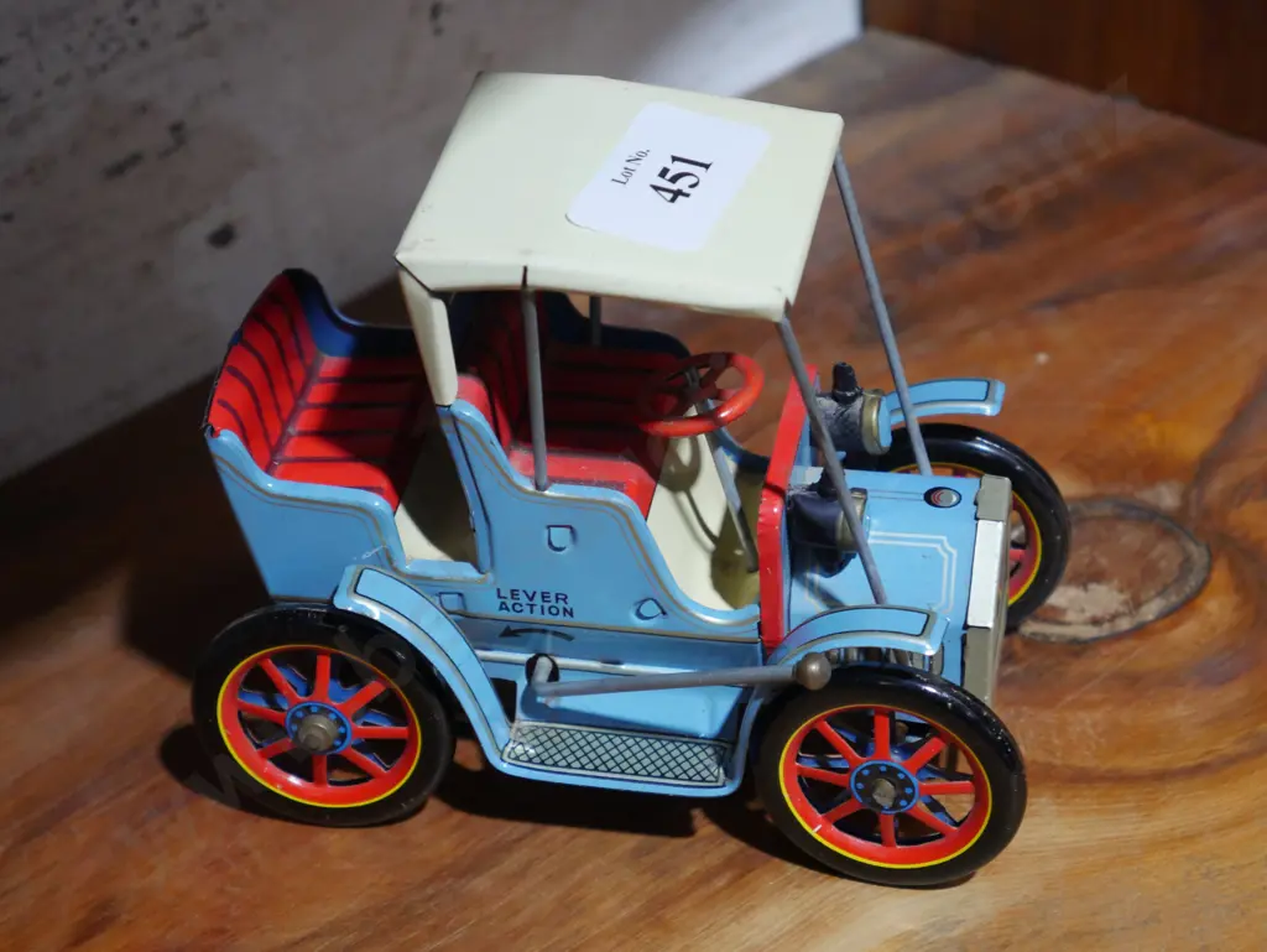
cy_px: 476
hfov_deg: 23.3
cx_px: 634
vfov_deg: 17.6
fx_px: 3076
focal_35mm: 84
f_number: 5.6
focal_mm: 42
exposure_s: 1/100
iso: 2000
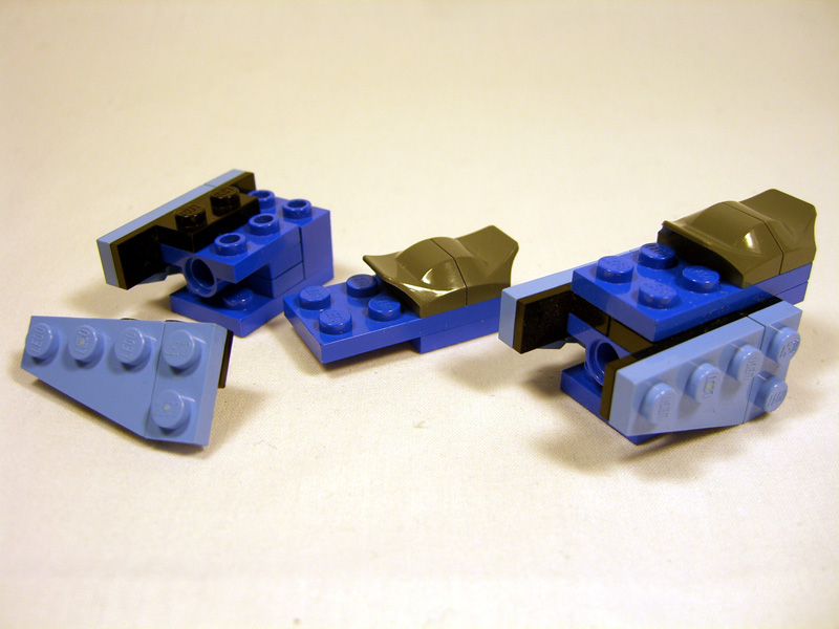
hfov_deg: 49.0
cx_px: 420
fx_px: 921
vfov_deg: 37.7
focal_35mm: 38
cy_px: 314
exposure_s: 1/80
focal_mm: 7.9
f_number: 2.8
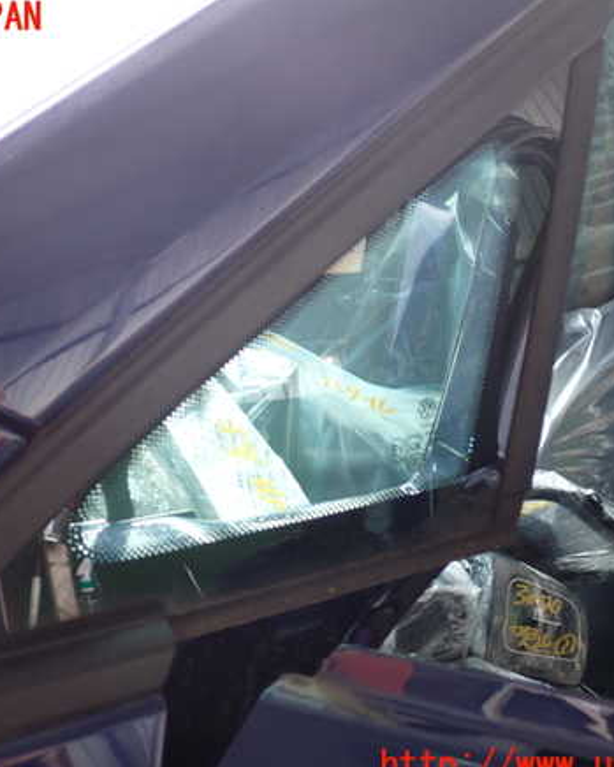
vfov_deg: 42.9
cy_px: 392
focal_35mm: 43
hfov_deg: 34.8
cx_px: 250
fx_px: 976
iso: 200
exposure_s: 1/100
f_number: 2.4
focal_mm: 5.79
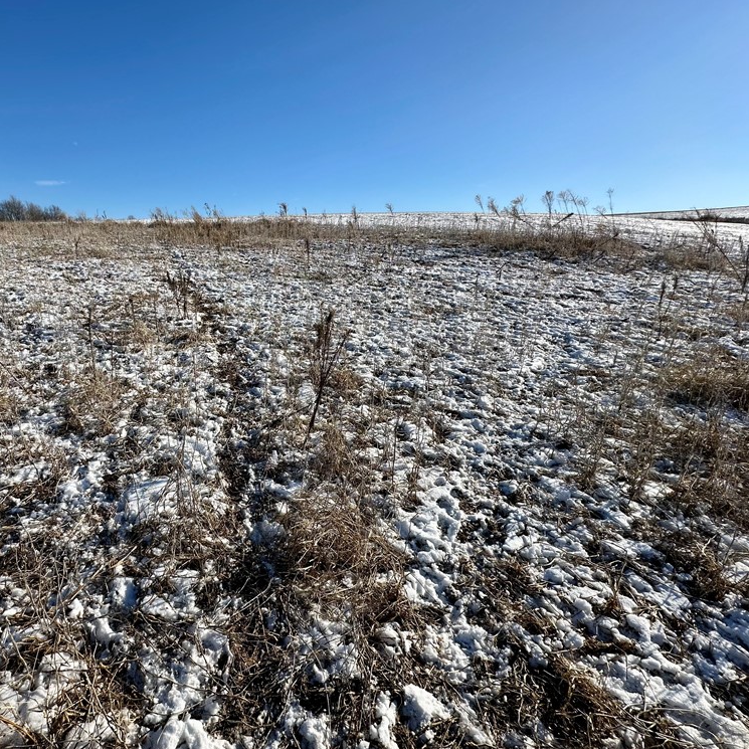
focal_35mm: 17
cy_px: 368
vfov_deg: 84.0
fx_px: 416
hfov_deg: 82.0
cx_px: 271
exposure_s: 1/3040
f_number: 2.2
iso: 50
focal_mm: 2.22
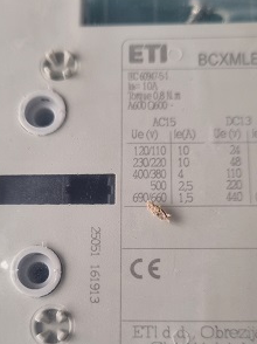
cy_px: 214
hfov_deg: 29.0
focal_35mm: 50
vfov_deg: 38.0
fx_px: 496
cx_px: 113
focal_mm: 5.4
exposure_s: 1/100
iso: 125
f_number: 1.8
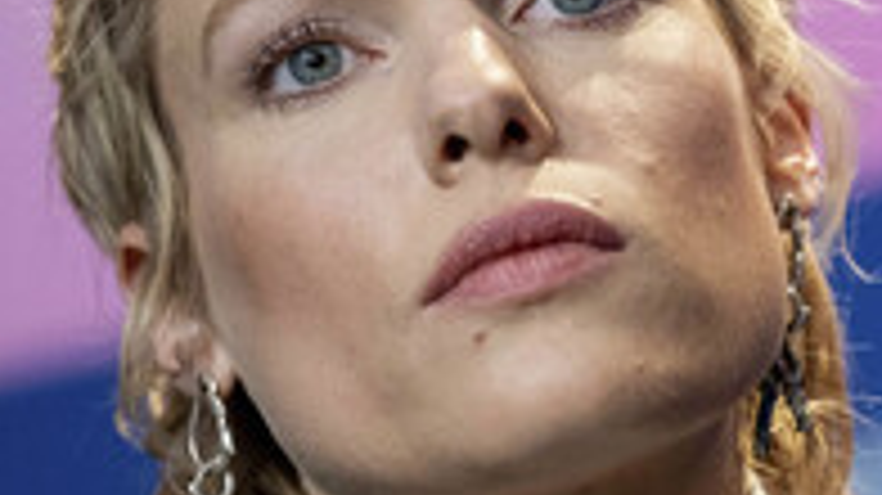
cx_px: 830
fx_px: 11804
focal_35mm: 505
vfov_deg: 2.4
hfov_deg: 4.3
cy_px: 207
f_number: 2.8
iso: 2000
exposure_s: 1/420
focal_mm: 140
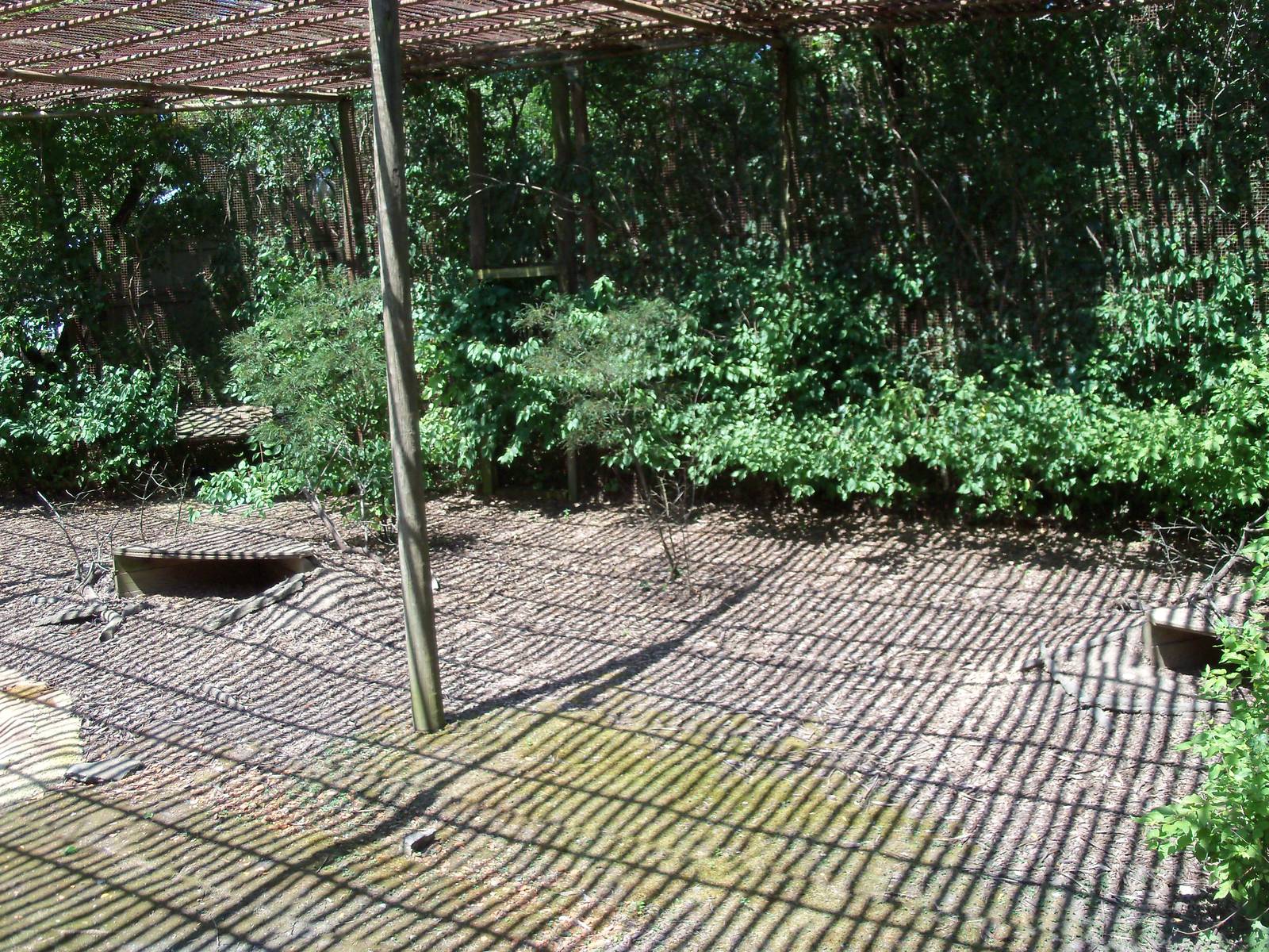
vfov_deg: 40.7
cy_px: 476
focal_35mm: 35
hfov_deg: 52.6
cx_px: 634
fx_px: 1283
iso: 80
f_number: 3
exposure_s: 1/200
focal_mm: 6.3
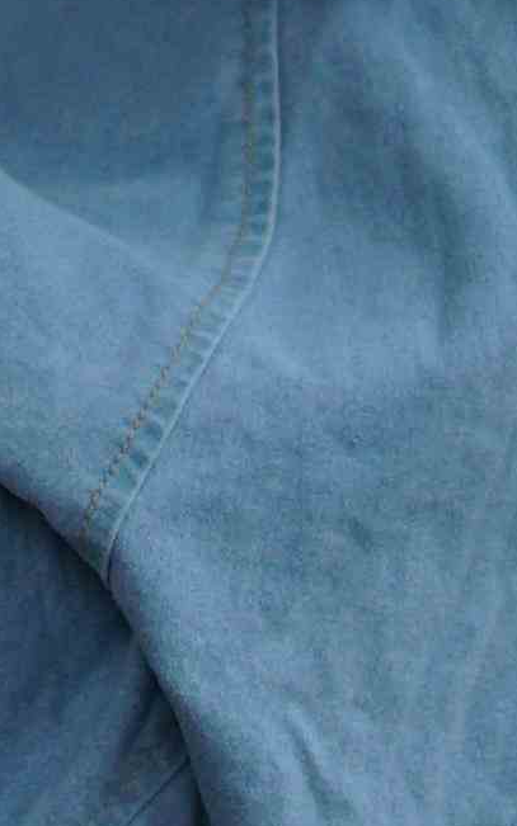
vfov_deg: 6.2
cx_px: -1679
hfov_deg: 3.7
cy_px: 1331
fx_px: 7483
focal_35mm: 332
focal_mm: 50
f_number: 1.8
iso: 200
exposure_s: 1/8000
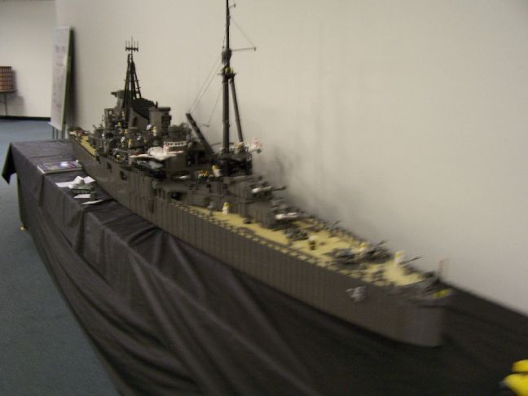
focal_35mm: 38
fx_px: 580
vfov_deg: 37.7
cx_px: 264
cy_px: 198
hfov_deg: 49.0
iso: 140
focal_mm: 6.3
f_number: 2.8
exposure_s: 1/8
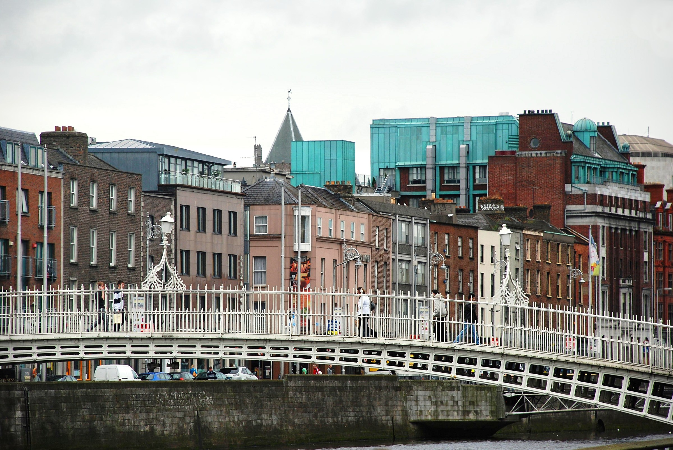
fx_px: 3790
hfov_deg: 10.1
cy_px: 225
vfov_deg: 6.8
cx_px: 336
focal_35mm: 202
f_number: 5.6
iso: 200
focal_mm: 135
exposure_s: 1/400
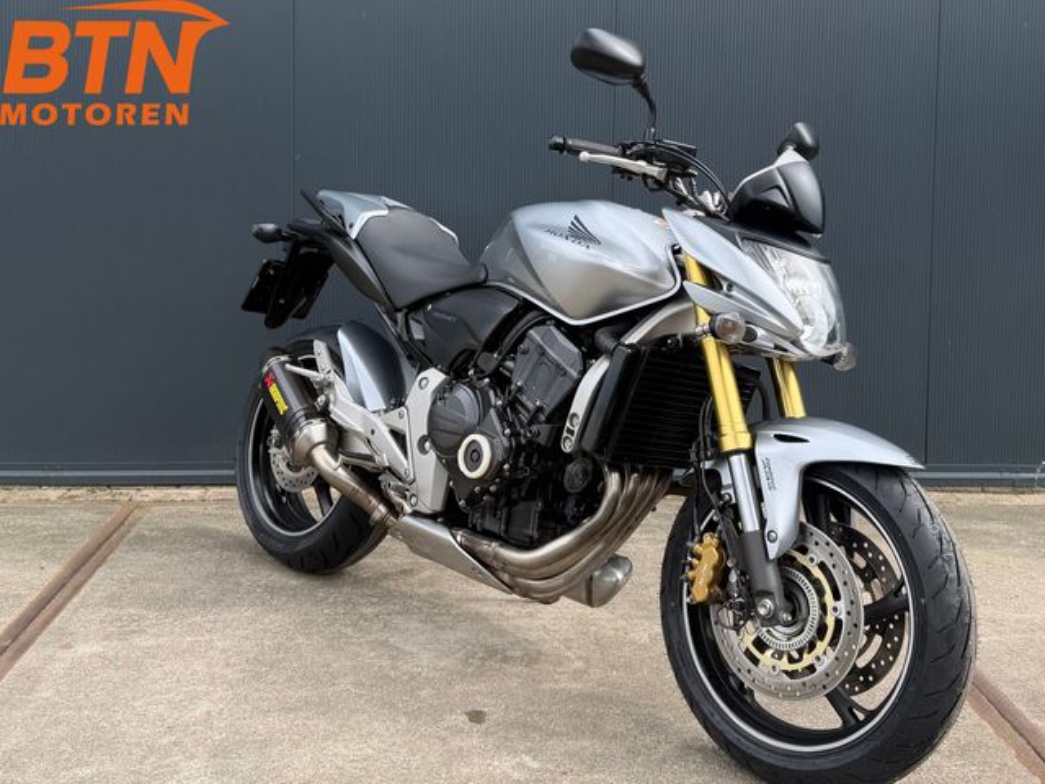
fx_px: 725
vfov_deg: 56.8
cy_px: 392
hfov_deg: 71.6
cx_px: 522
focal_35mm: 24
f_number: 1.78
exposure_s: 1/772
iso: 80
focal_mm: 6.76
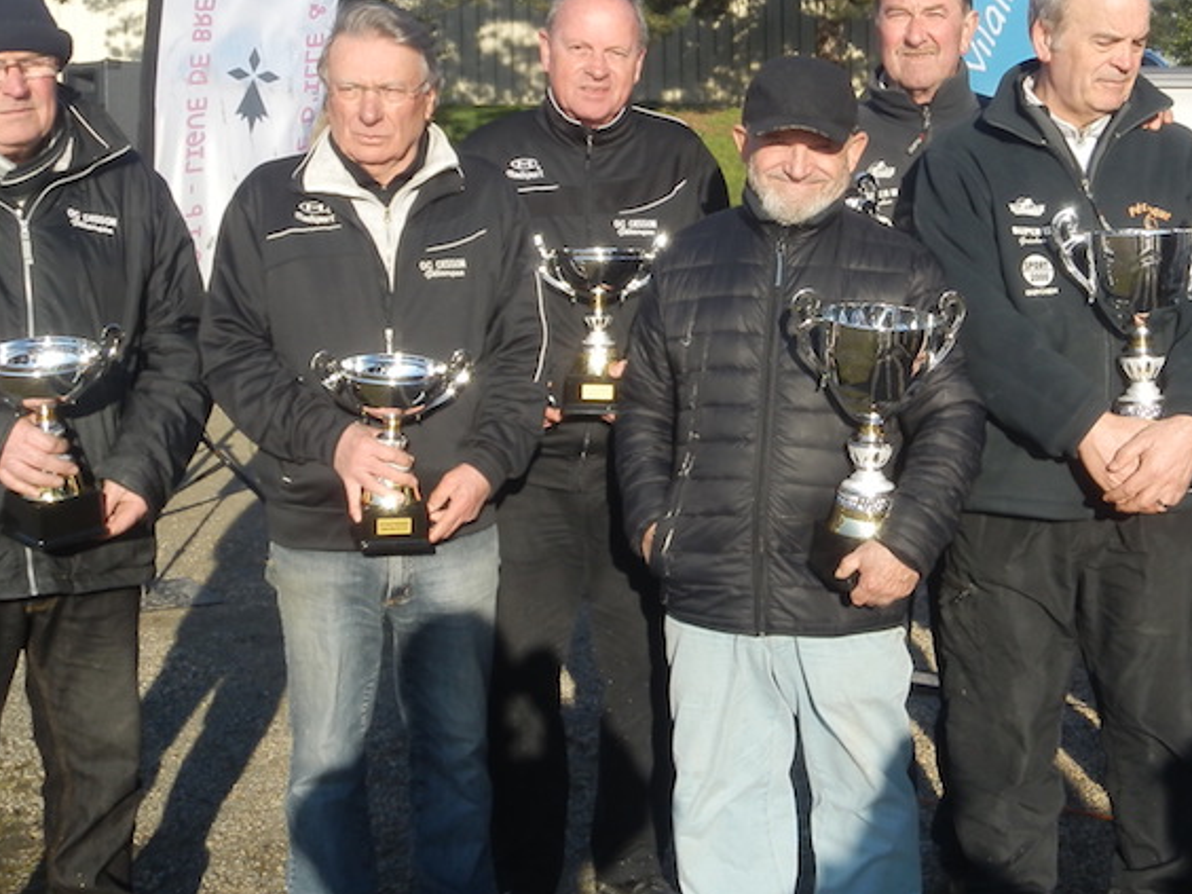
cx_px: 869
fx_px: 1997
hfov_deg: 32.7
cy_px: 306
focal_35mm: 58
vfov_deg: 25.1
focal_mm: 5.9
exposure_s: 1/500
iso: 80
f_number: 3.7
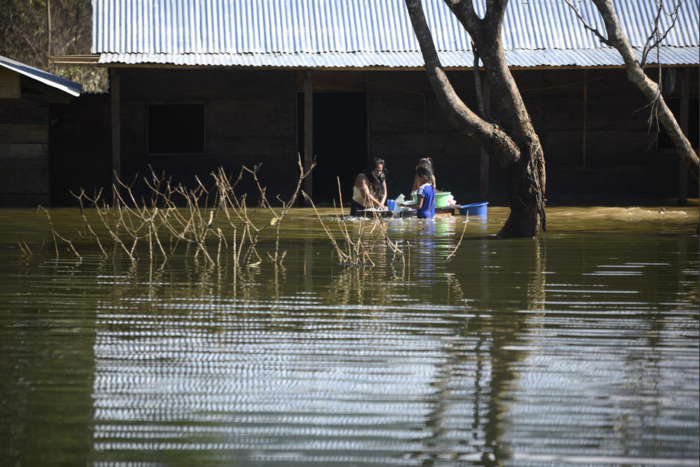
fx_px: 3889
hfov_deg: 10.3
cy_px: 234
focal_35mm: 200
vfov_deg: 6.9
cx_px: 350
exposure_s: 1/320
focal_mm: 200
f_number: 2.8
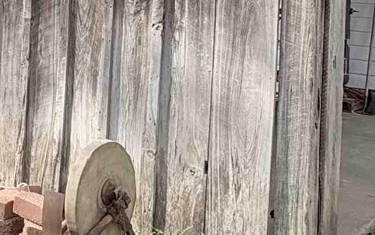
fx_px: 675
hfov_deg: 27.1
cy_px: -35
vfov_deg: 18.8
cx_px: -87
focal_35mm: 66
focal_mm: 2.22
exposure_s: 1/763
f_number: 2.2
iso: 64
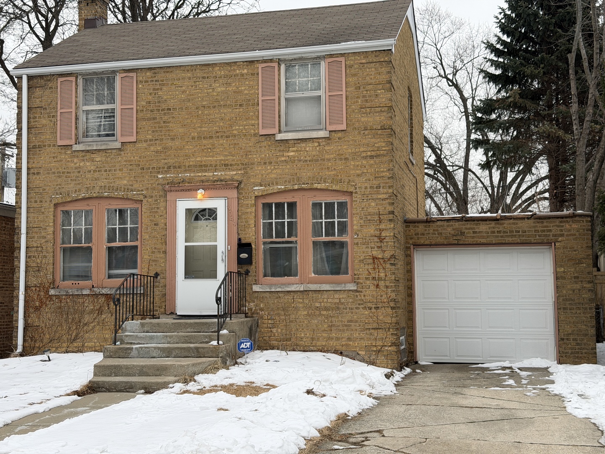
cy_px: 227
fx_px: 839
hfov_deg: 39.7
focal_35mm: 48
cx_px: 302
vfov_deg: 30.3
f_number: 1.78
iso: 80
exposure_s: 1/1330
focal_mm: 6.76
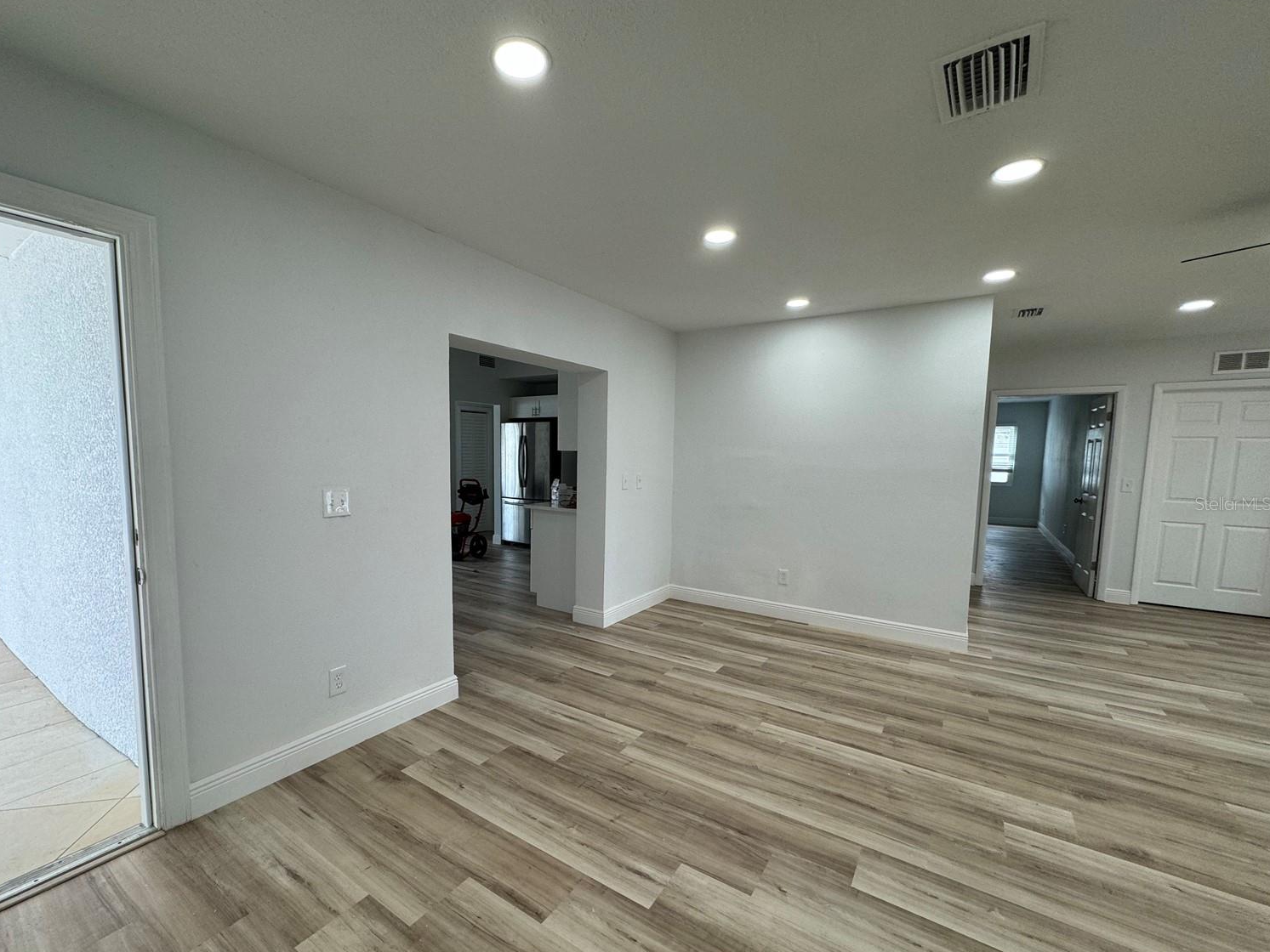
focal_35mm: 15
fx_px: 550
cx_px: 595
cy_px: 503
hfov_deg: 98.0
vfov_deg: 81.7
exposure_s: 1/120
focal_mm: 2.22
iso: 100
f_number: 2.2
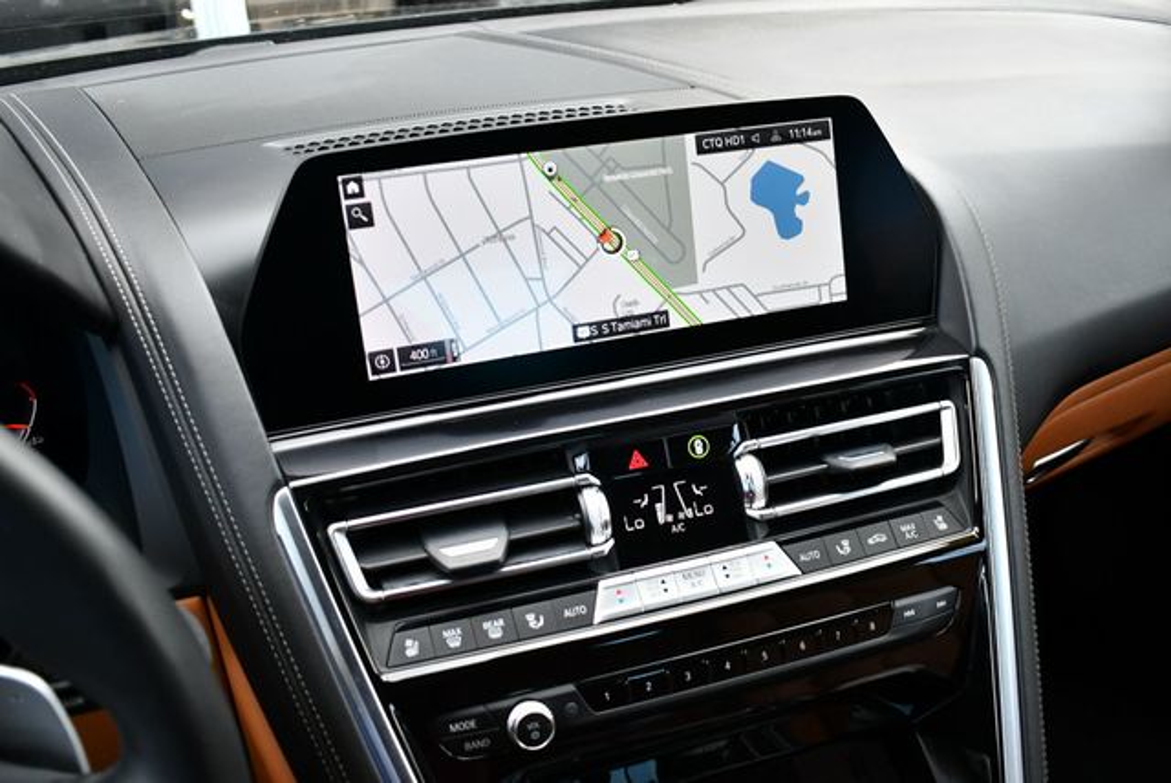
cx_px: 586
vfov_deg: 36.9
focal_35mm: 36
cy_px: 392
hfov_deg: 53.1
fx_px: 1172
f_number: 3.5
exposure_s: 1/250
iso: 450
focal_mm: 18
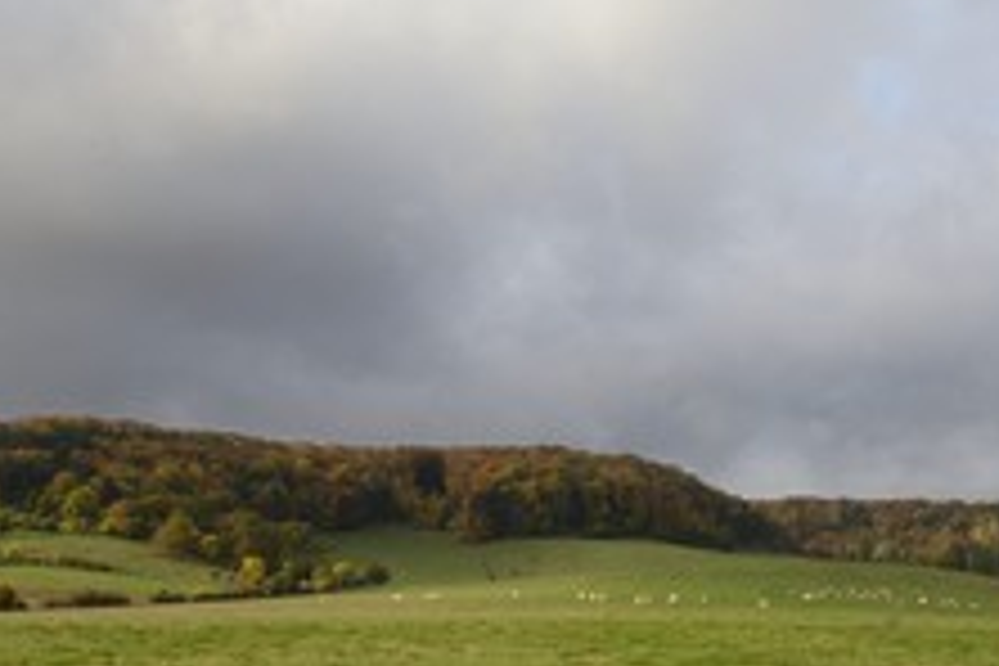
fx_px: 1887
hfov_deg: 29.5
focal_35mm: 68
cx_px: 639
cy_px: 585
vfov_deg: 19.7
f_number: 11
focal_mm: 36
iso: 400
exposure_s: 1/200
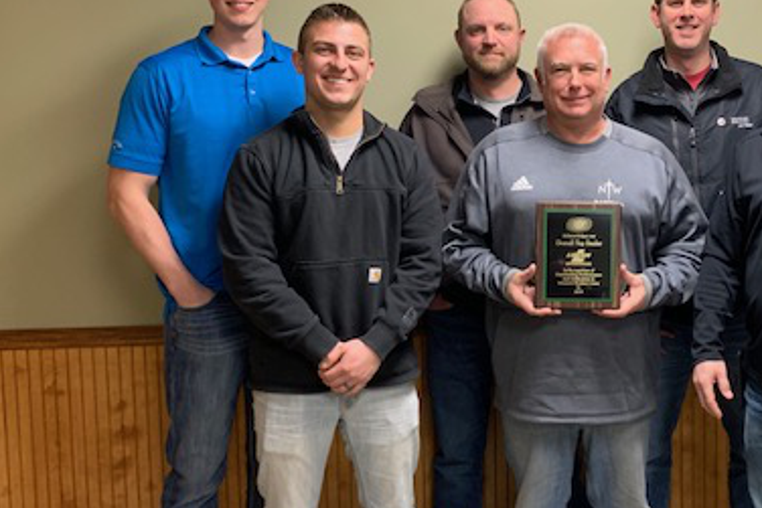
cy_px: 241
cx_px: 580
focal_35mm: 46
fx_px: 974
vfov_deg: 29.3
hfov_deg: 41.4
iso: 200
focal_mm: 4.25
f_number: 1.8
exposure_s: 1/60
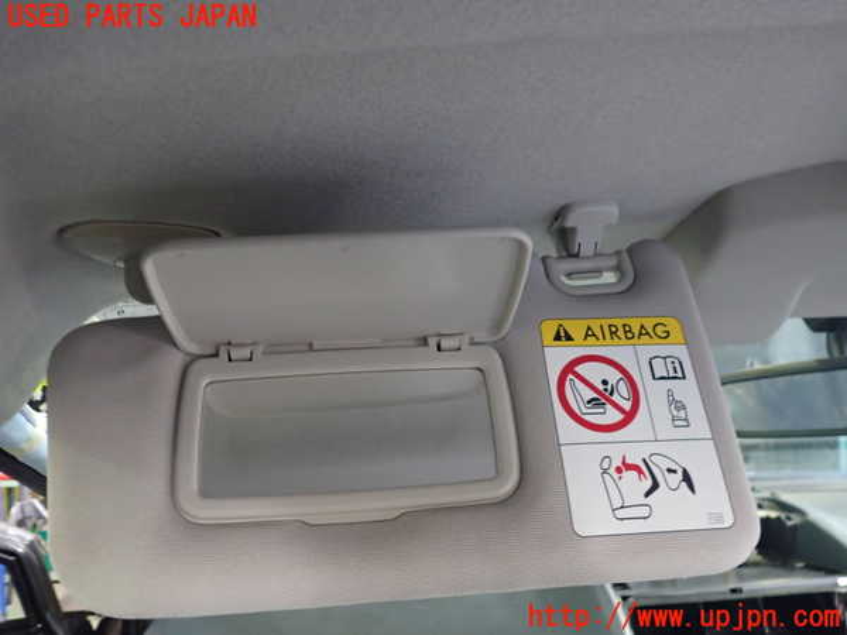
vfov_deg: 46.8
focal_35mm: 30
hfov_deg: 60.0
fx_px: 734
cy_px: 318
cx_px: 424
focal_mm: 5.4
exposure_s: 1/30
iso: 640
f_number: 2.3
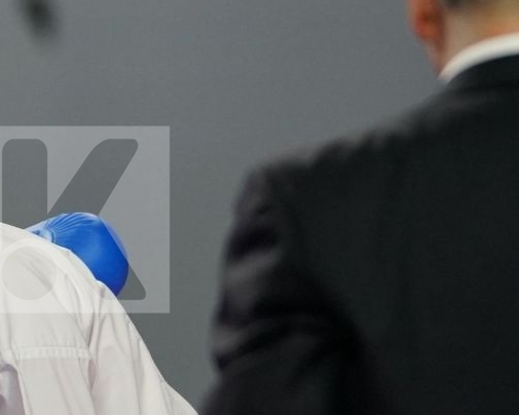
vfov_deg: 1.5
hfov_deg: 1.9
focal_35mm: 1003
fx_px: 15406
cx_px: -274
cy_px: 220
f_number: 2.8
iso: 1600
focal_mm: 200
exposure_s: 1/1000
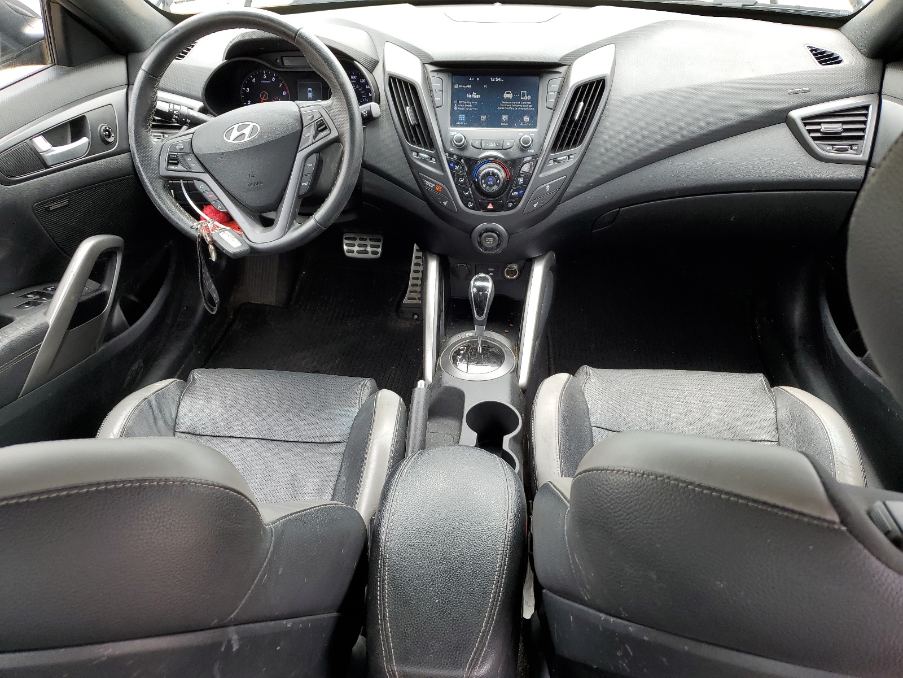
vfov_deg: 53.1
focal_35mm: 26
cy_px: 339
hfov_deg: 67.3
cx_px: 452
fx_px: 678
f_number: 1.5
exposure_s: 1/175
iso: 50
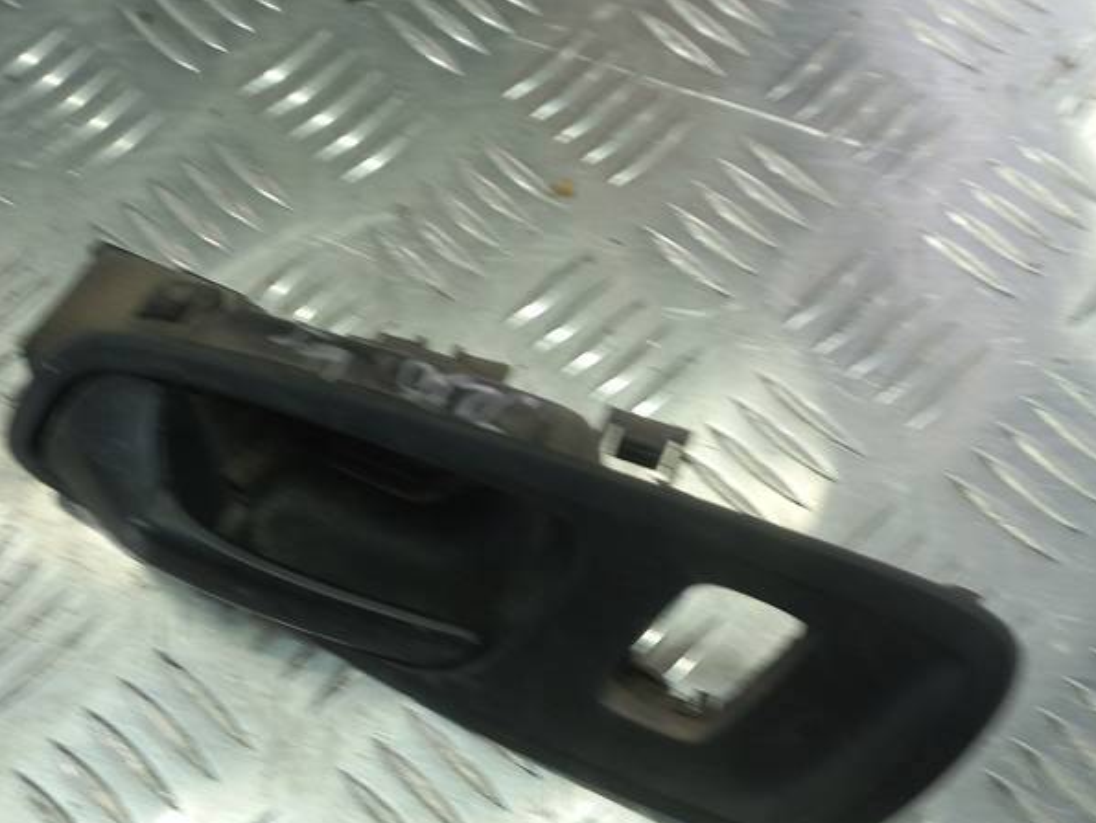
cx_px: 573
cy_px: 453
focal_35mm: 43
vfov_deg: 33.6
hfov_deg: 43.8
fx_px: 1362
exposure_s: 1/50
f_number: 1.8
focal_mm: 4.6
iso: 40
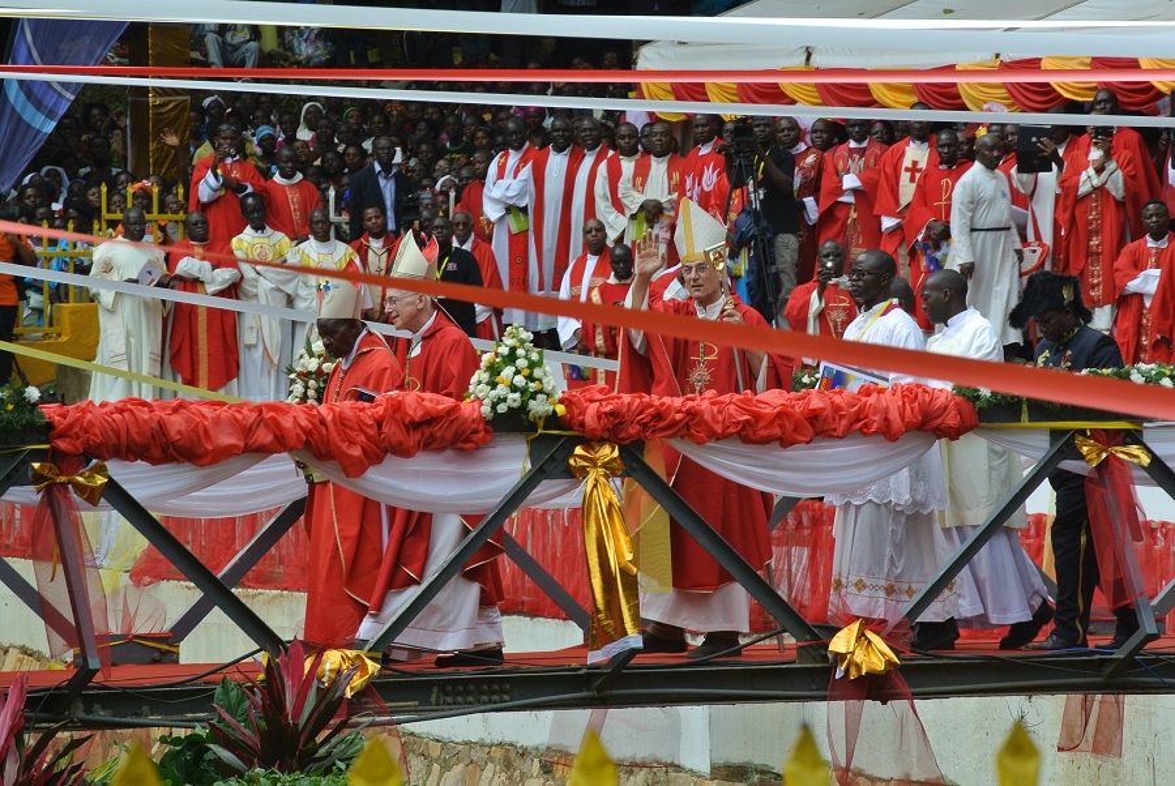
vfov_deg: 4.6
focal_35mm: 297
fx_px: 9703
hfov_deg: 6.9
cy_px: 393
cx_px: 588
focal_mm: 110
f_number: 9
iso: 100
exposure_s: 1/80
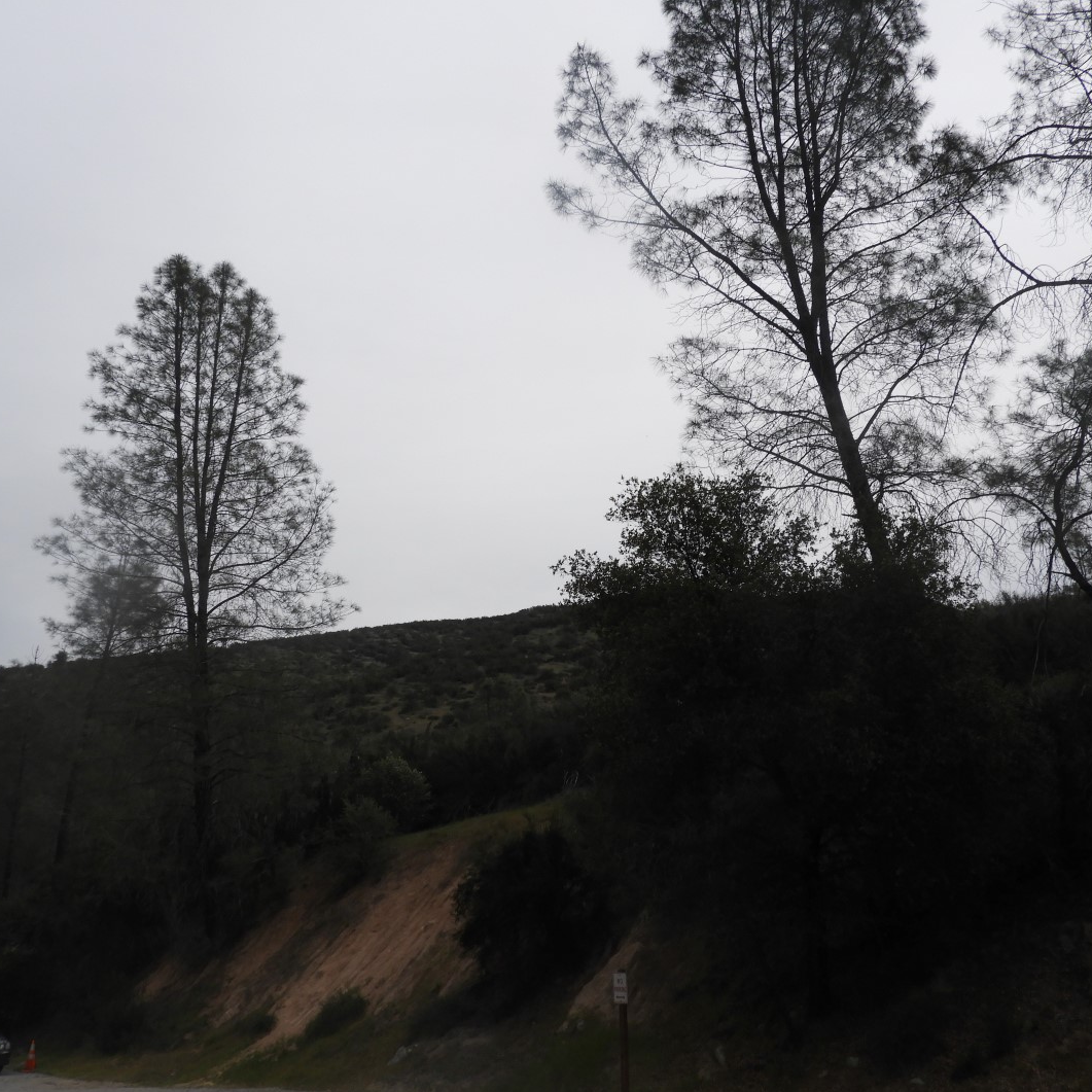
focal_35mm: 36
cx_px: 562
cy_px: 538
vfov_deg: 46.0
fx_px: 1285
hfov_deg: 46.0
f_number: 3.5
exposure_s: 1/1000
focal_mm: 5.4
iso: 100
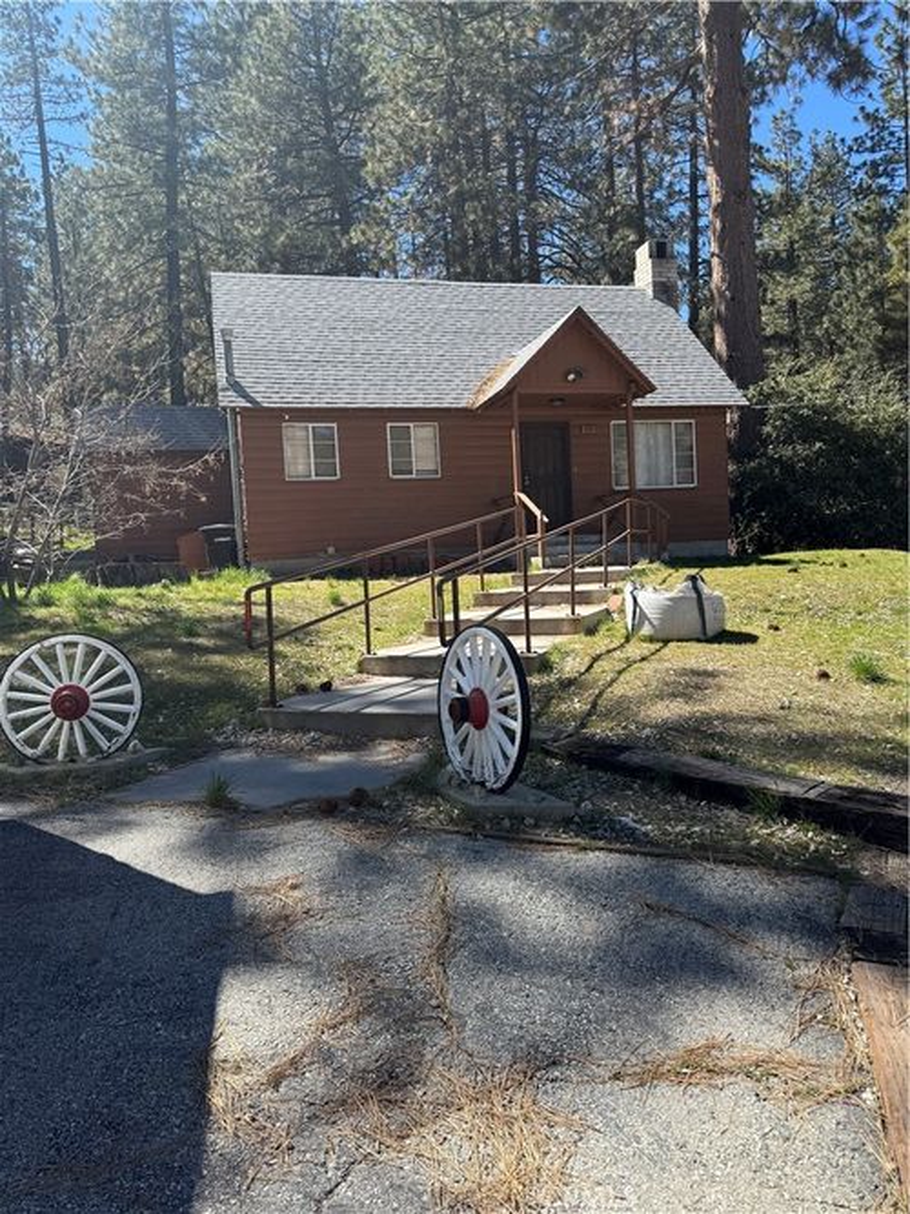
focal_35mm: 24
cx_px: 455
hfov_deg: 56.8
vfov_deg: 71.6
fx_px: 841
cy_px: 607
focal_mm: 6.76
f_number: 1.78
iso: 80
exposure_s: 1/1923
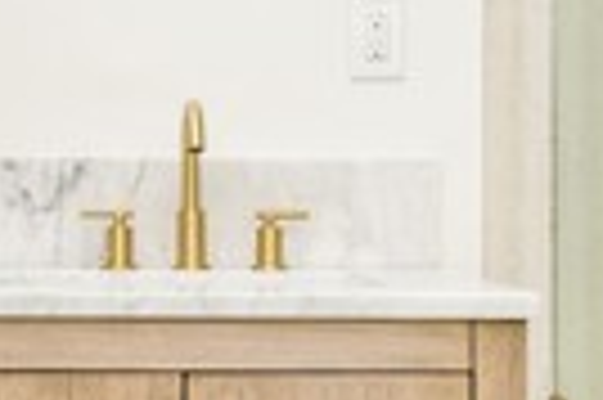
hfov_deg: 30.0
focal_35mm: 67
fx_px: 1121
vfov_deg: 20.3
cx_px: 243
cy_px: 196
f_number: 6.3
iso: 100
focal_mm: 14
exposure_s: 1/160
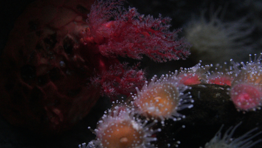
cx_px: 131
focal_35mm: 142
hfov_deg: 15.1
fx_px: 986
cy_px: 81
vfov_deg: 8.5
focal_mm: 90
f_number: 4.5
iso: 8000
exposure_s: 1/80
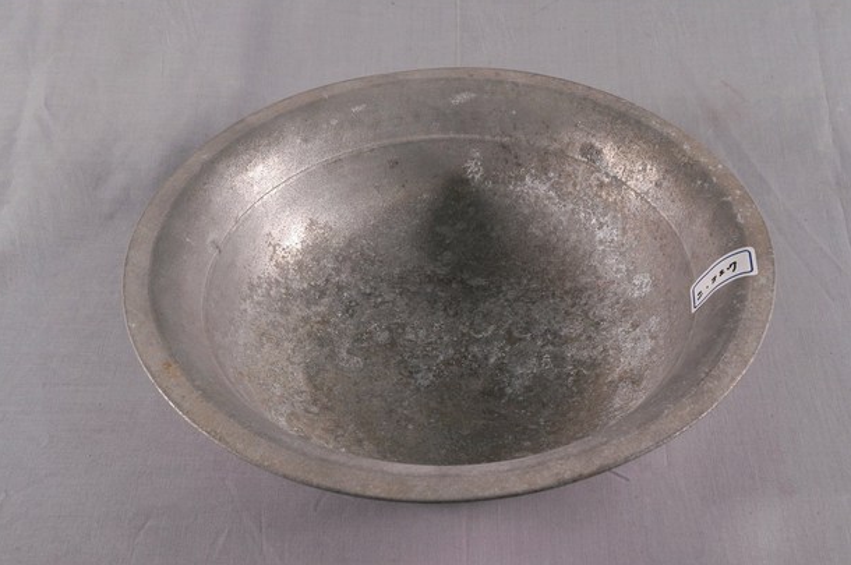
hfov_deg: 31.9
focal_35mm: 63
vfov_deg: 21.5
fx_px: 1487
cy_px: 282
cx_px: 439
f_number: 11
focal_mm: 40
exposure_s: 1/4
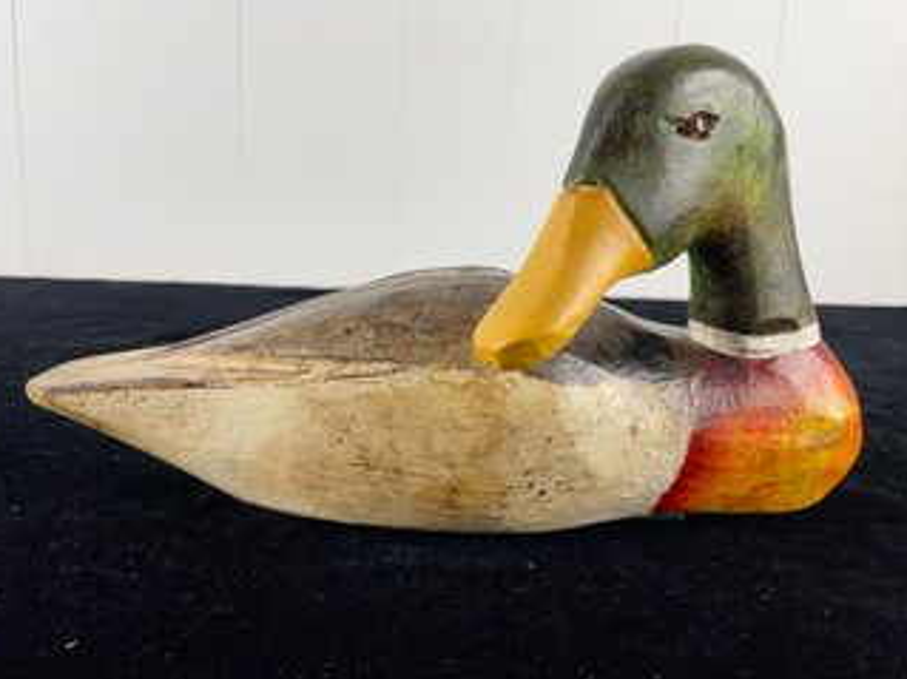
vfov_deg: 49.7
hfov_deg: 63.5
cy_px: 340
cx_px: 448
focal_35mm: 28
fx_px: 733
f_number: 1.6
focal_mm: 4.2
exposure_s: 1/120
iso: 50
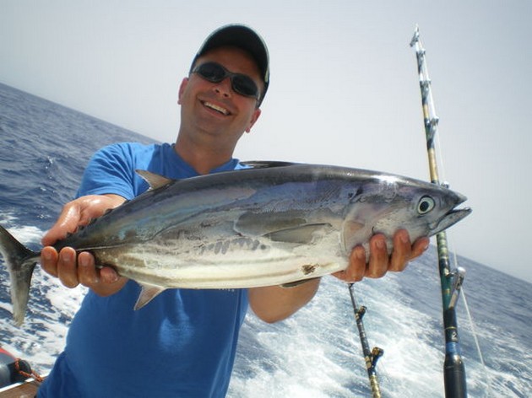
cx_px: 266
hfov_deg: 51.4
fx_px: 553
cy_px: 199
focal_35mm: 36
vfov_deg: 39.6
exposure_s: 1/400
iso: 50
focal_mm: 6.3
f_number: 4.6
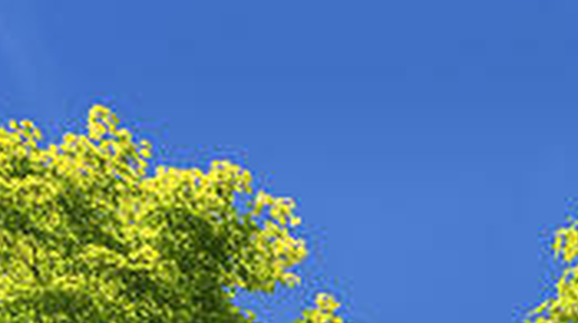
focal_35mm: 79
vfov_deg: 11.0
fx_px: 1209
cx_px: 591
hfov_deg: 25.4
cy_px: 923
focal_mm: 22
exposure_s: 1/8
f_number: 16
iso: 100
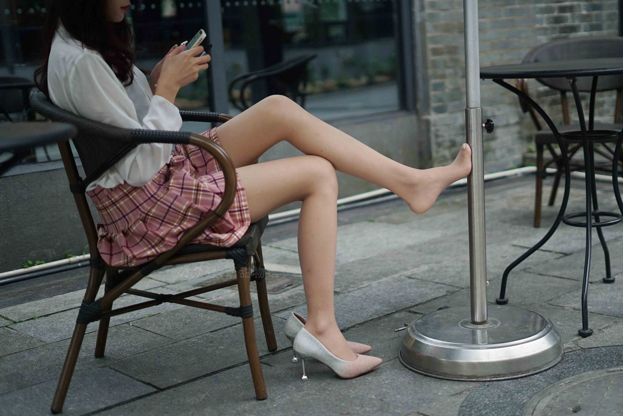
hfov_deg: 39.6
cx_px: 312
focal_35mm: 50
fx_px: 866
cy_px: 208
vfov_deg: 27.0
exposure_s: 1/4000
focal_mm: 50
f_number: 1.8
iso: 800
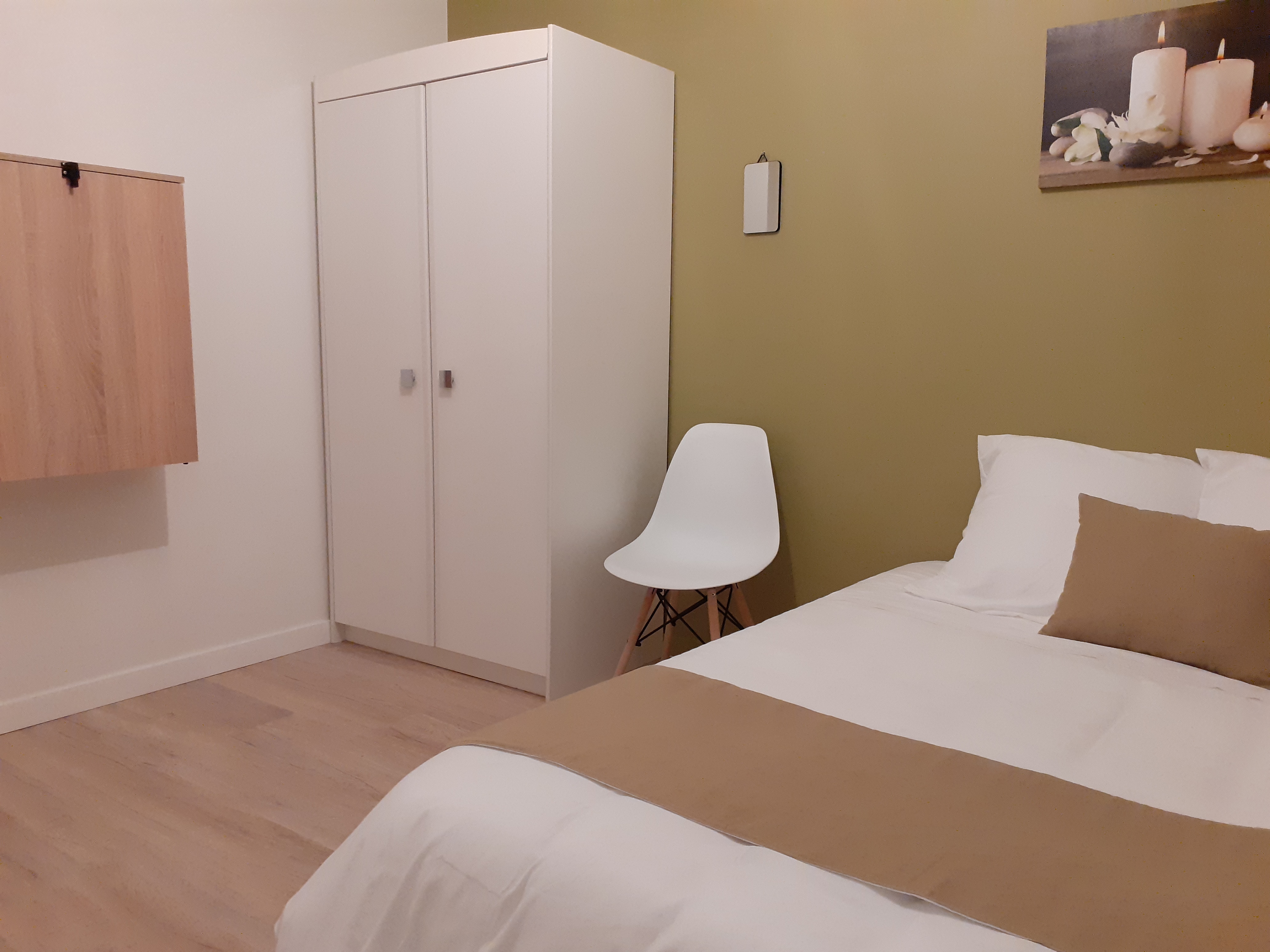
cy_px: 476
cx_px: 635
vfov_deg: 51.4
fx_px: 991
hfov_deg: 65.3
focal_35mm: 27
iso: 250
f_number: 1.9
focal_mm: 3.6
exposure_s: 1/25
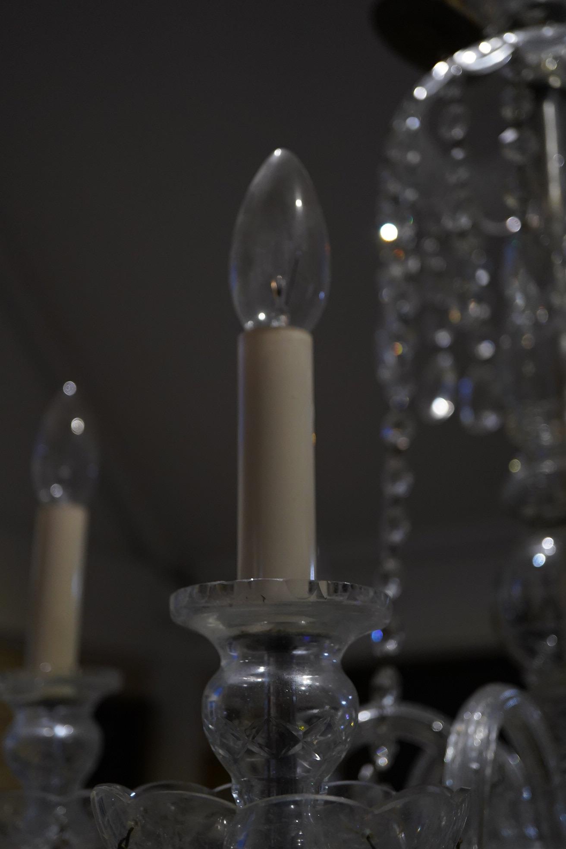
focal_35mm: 45
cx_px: 283
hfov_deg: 29.9
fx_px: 1061
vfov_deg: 43.6
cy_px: 424
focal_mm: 30
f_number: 3.5
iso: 1250
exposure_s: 1/125
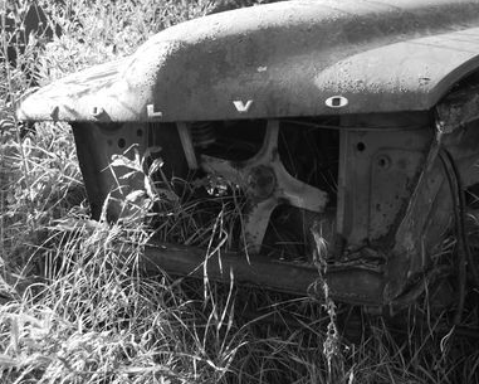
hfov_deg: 34.6
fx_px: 737
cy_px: 120
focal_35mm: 52
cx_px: 399
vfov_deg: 28.9
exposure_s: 1/250
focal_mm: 22
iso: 400
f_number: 5.6
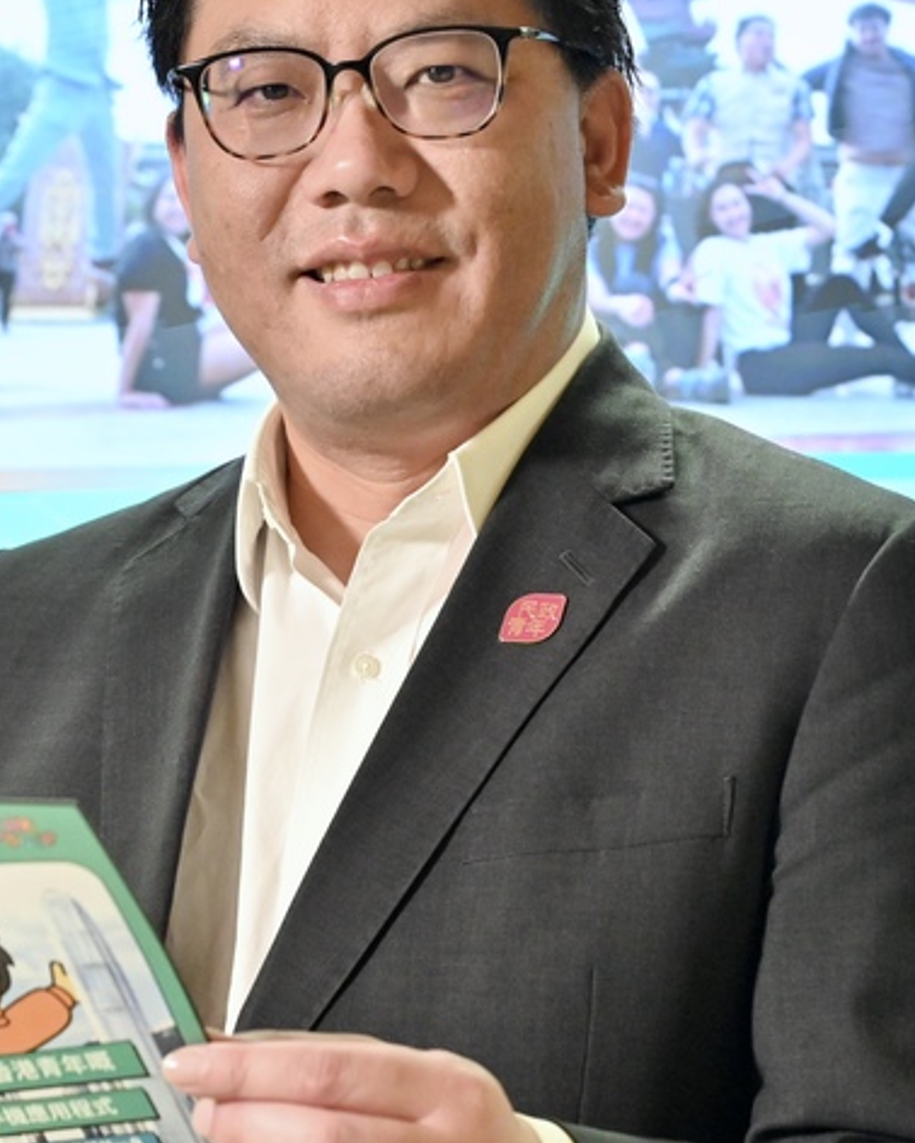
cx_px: 591
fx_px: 3146
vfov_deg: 20.6
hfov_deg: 16.5
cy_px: 666
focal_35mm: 93
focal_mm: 39
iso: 2500
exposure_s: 1/160
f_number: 4
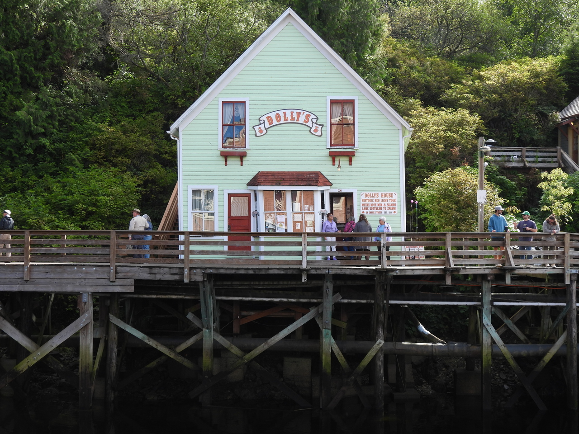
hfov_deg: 38.2
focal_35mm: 50
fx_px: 836
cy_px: 217
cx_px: 290
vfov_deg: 29.1
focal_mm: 8.9
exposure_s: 1/320
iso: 100
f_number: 3.5
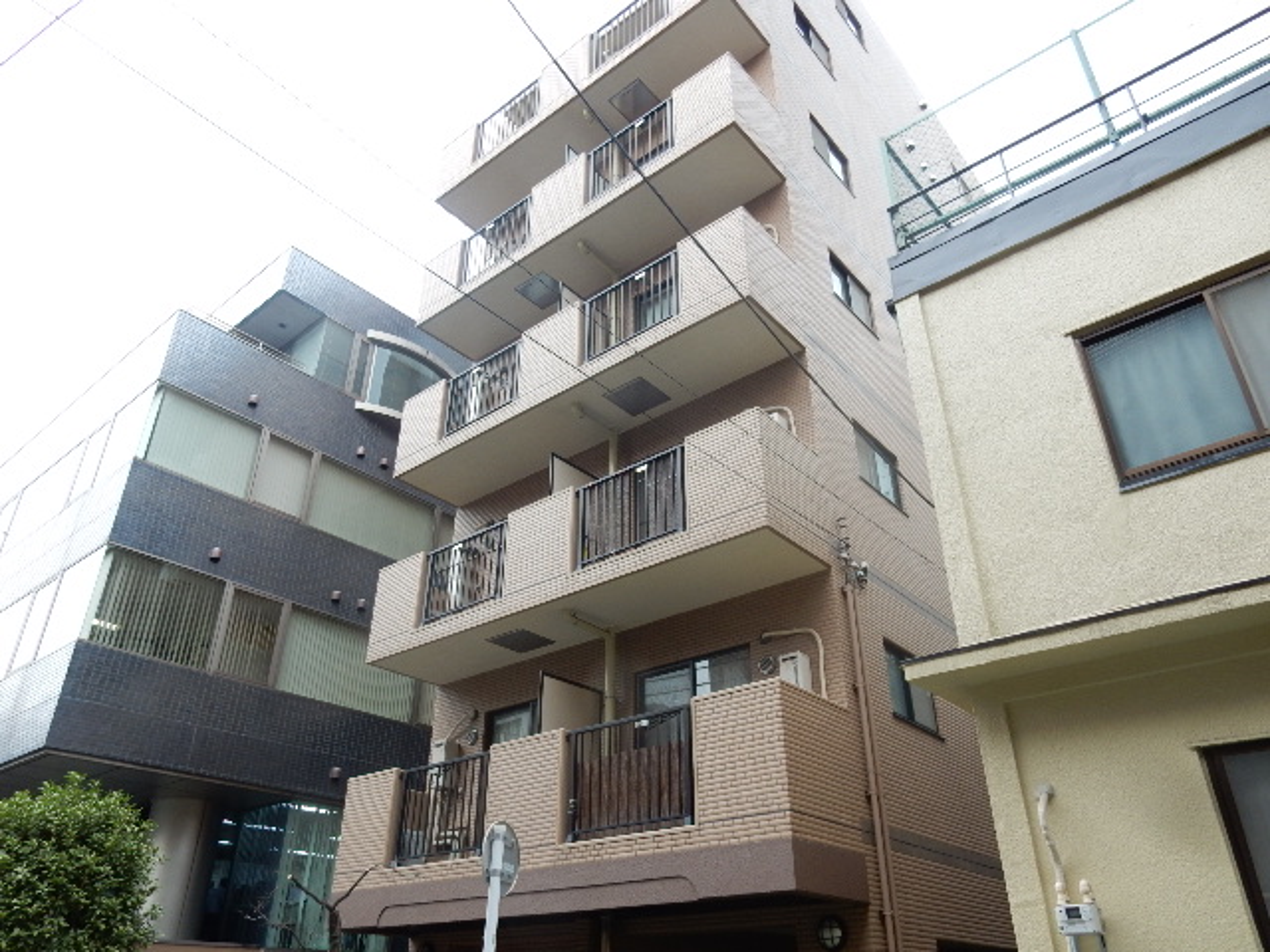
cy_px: 476
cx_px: 635
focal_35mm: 25
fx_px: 917
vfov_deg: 54.9
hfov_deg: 69.4
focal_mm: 4.5
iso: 125
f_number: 3.7
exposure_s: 1/80
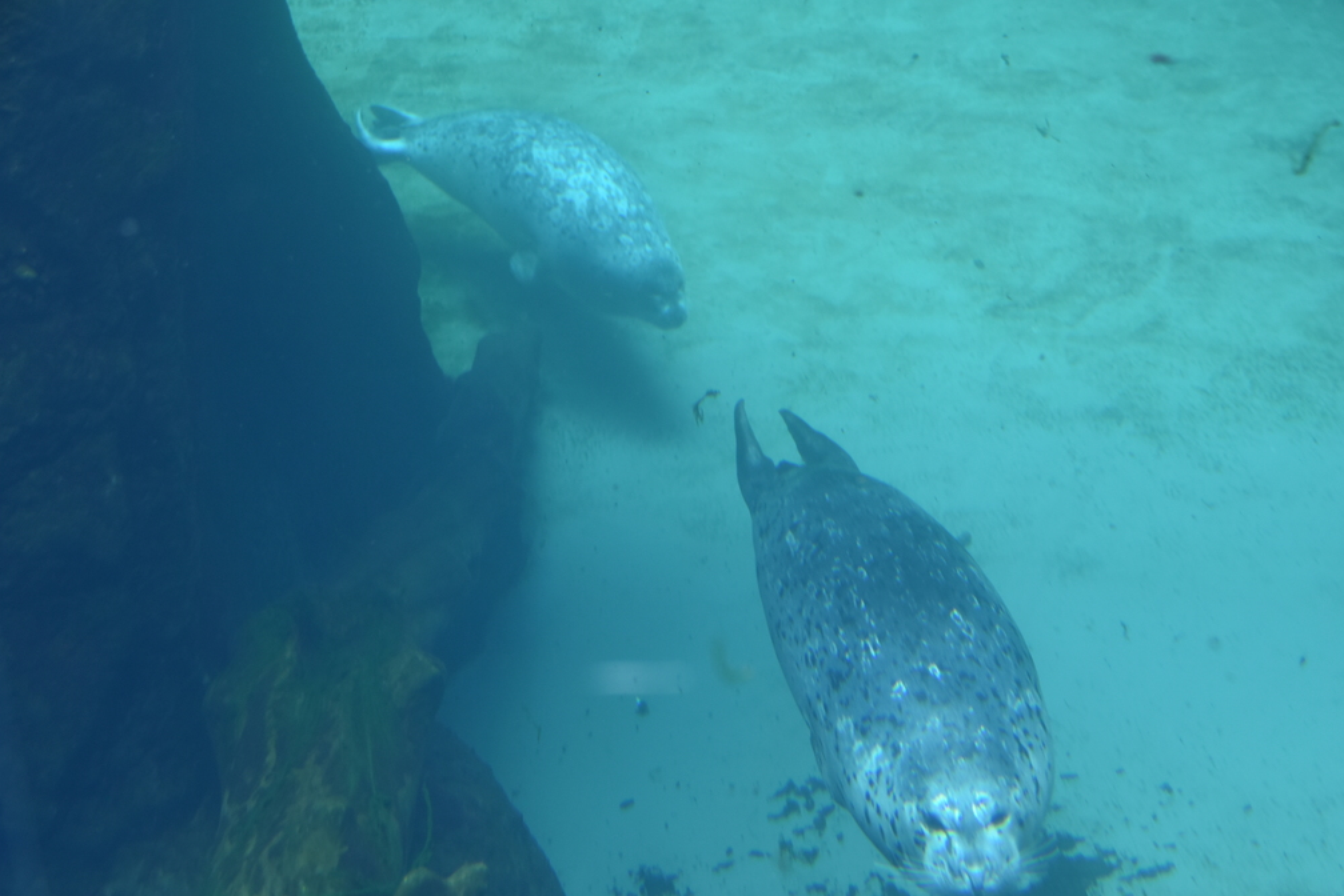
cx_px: 850
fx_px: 2278
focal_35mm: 61
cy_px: 487
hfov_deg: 32.7
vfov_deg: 22.3
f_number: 4.2
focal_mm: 48
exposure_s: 1/100
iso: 640
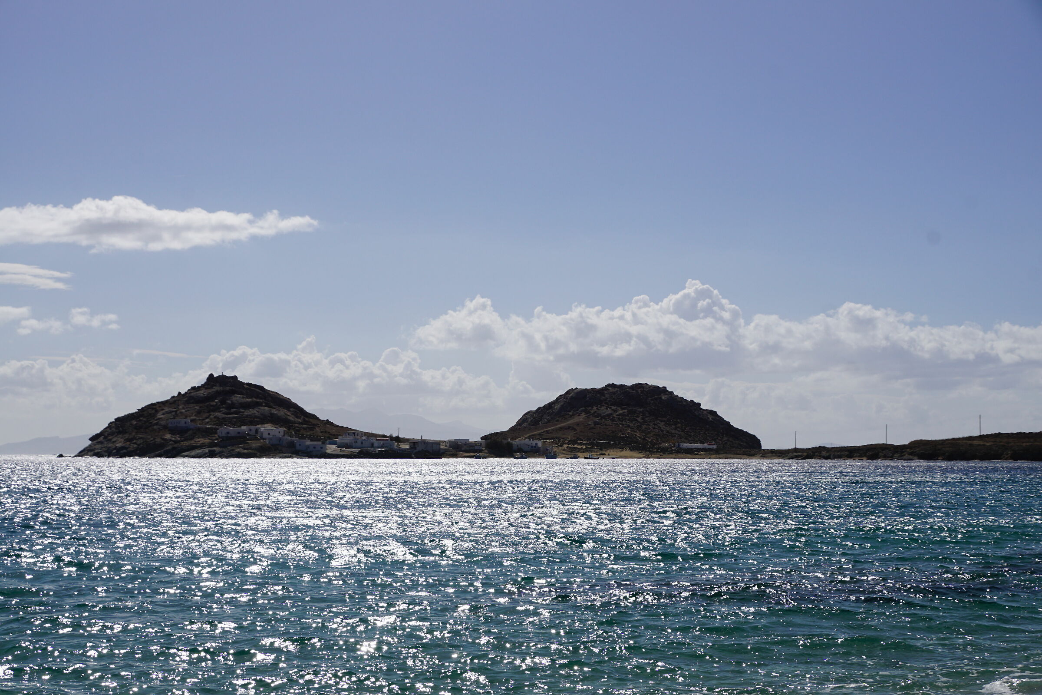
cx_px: 521
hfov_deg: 33.4
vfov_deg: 22.6
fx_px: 1737
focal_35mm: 60
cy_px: 348
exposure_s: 1/640
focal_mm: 40
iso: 100
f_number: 11
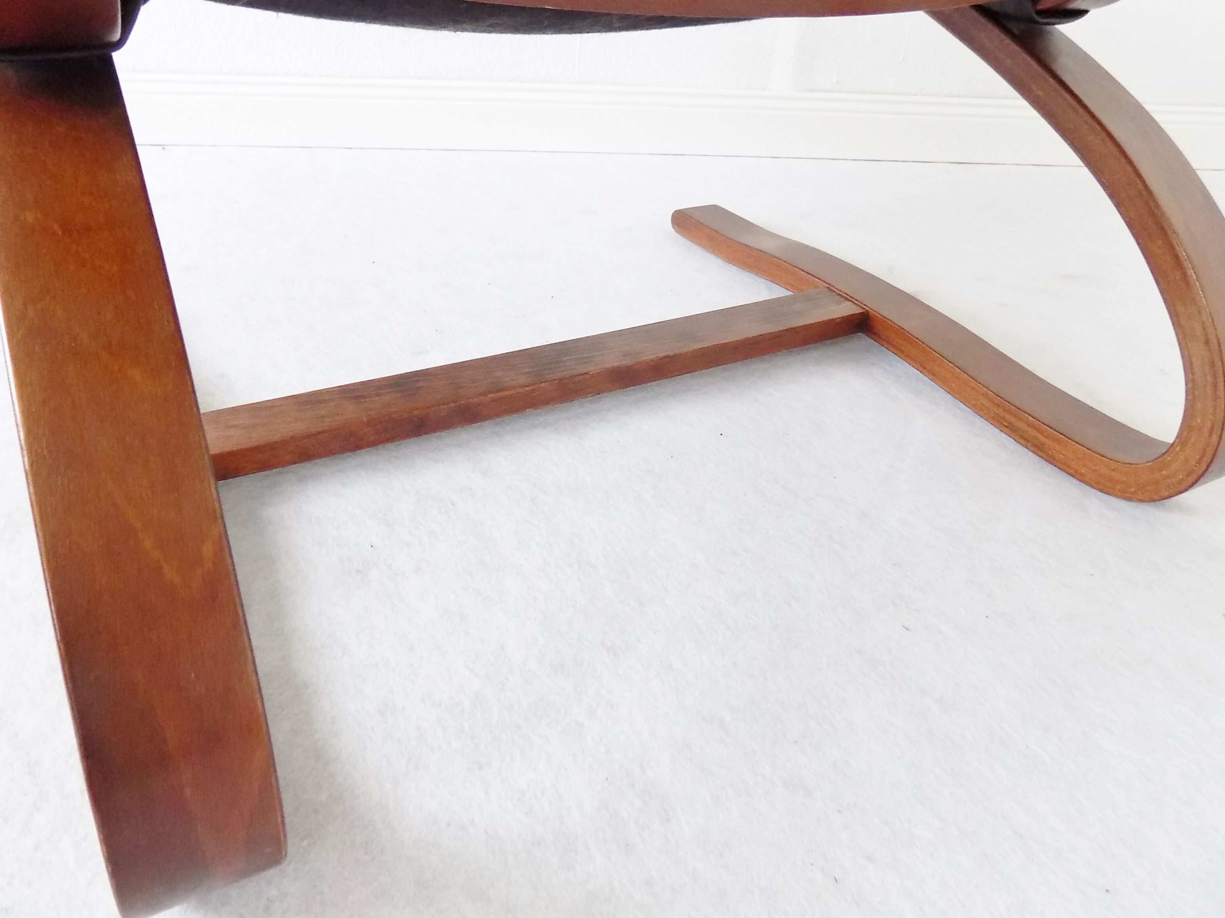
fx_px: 955
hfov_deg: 65.3
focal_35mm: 27
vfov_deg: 51.1
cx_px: 598
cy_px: 384
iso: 320
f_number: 3.1
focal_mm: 4
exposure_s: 1/30
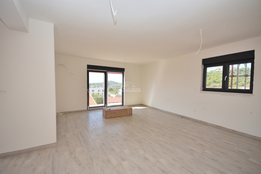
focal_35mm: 15
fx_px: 109
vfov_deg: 77.3
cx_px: 130
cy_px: 87
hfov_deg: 100.4
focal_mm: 10
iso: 100
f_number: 5.6
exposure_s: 1/125
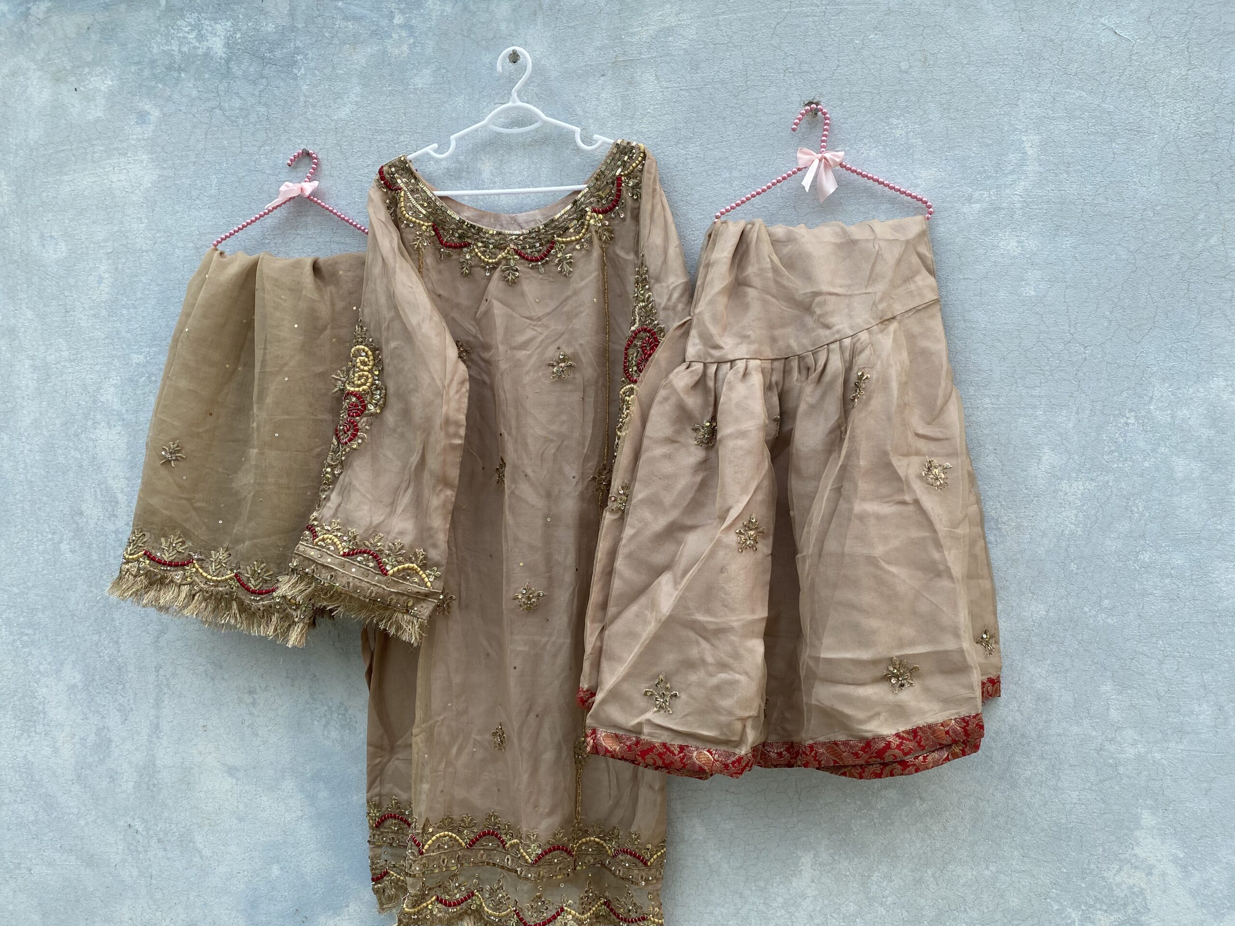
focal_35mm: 26
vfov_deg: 53.1
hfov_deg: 67.3
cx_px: 618
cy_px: 463
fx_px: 928
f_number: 1.8
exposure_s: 1/121
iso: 100
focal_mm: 4.25
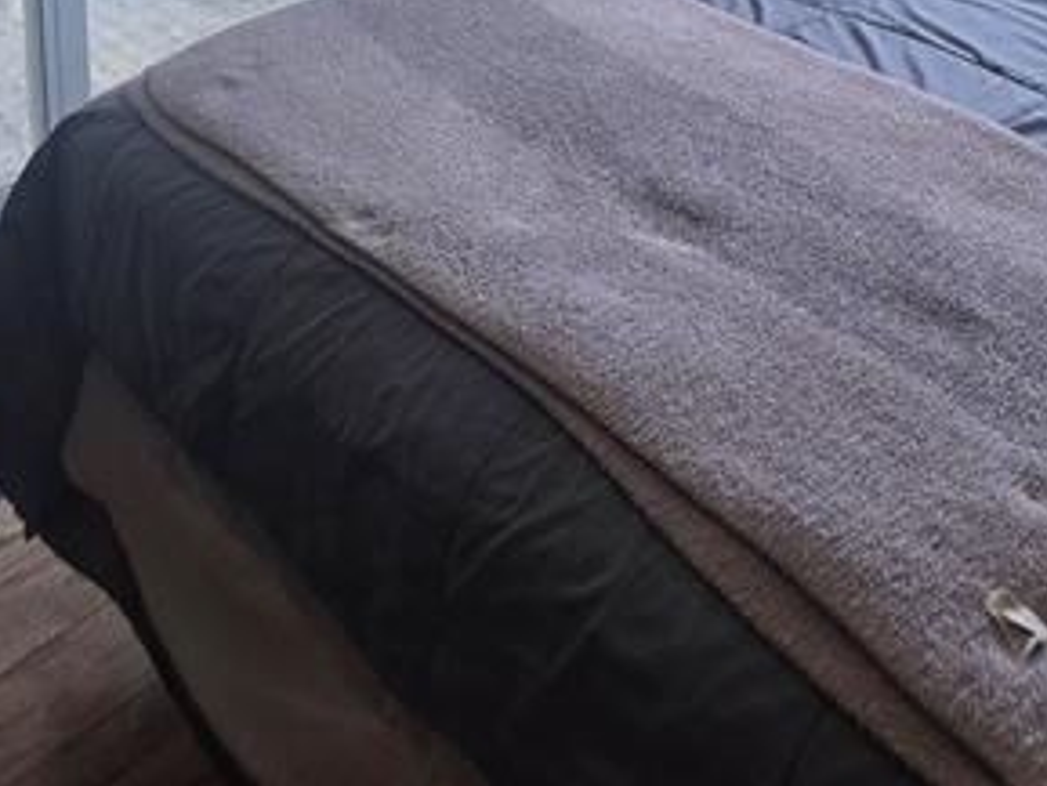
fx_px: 1392
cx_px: 663
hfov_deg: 40.9
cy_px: -485
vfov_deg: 23.2
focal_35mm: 46
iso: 80
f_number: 1.9
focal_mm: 2.2
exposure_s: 1/120
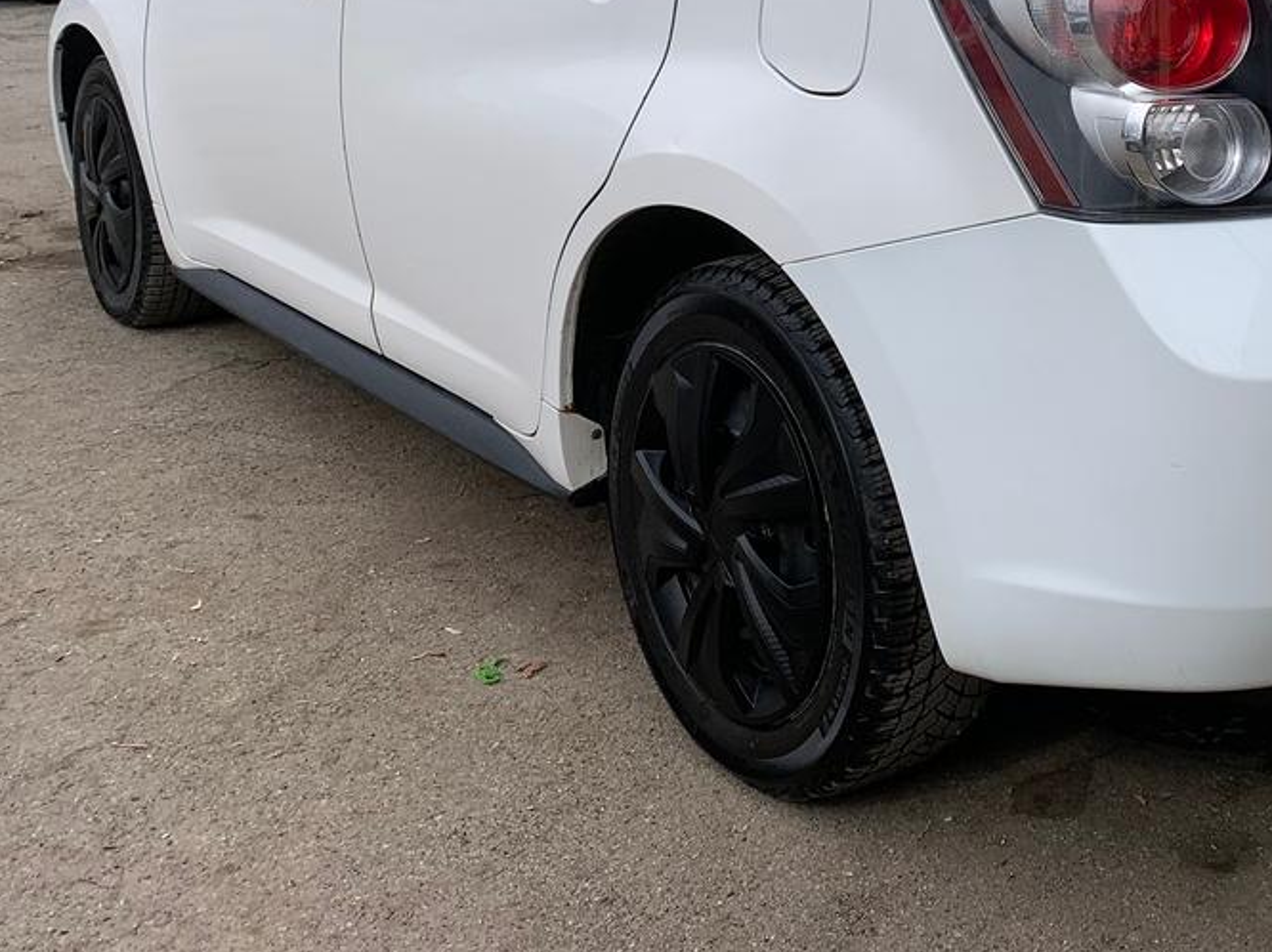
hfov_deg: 37.0
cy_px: 69
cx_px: 1003
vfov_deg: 27.9
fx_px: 1837
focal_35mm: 50
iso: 25
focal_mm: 4.25
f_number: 1.8
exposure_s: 1/1718
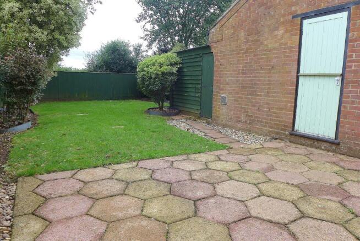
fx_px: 240
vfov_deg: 53.2
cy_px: 120
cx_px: 180
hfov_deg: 73.7
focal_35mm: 24
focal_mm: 4.7
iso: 80
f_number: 2.8
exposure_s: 1/320
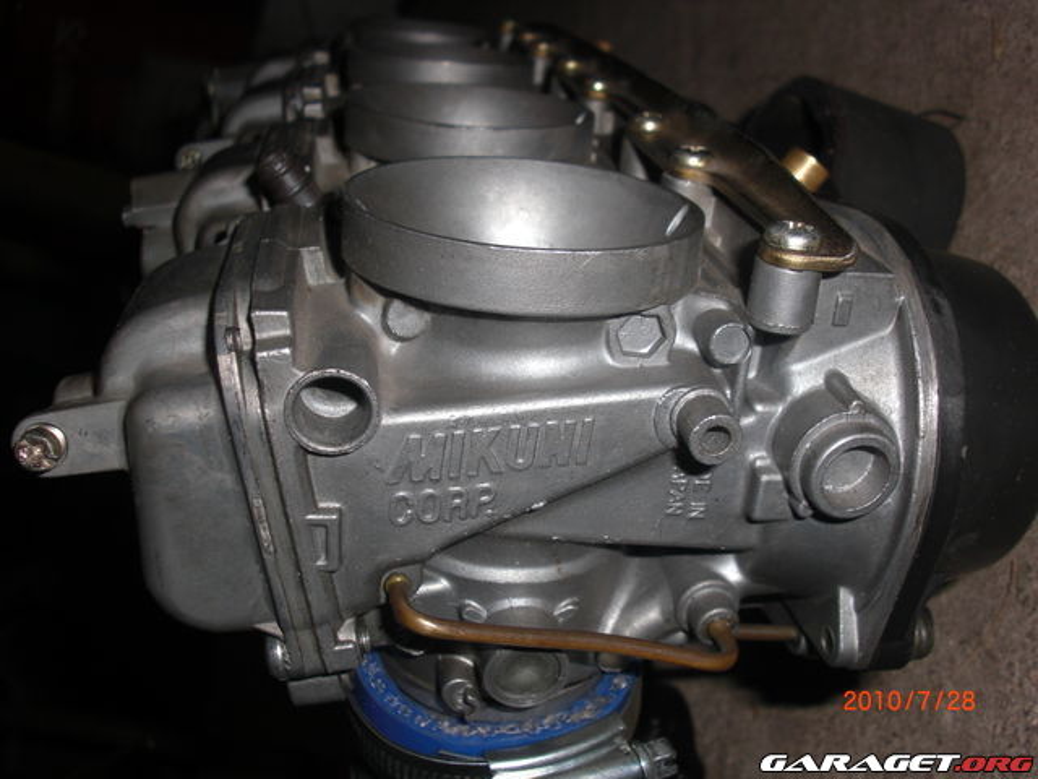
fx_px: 1080
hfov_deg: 51.4
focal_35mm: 36
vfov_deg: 39.7
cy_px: 390
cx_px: 519
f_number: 7.9
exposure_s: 1/60
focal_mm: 6.3
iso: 50
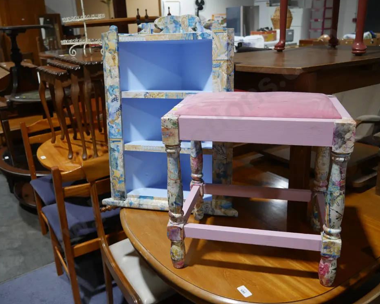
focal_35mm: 30
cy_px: 148
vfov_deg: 48.5
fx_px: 338
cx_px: 186
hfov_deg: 58.8
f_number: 3.5
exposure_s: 1/60
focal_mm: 14
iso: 200
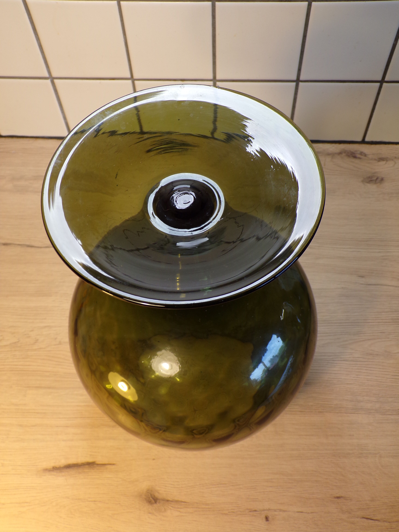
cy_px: 266
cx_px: 200
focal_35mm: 32
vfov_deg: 56.8
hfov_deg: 44.2
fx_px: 492
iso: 90
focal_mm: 5.8
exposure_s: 1/34
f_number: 3.2
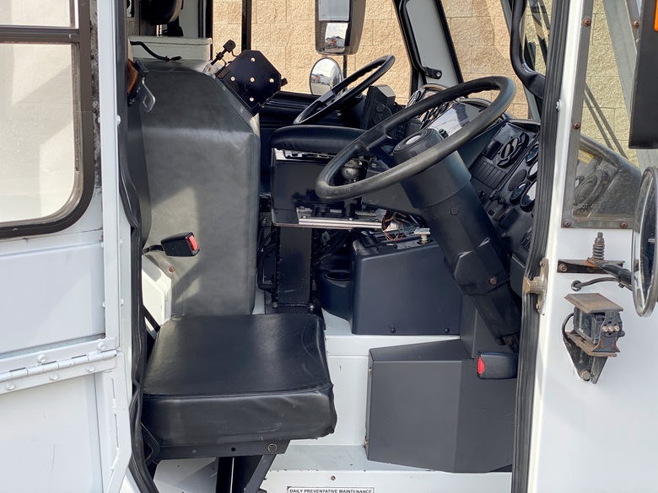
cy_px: 246
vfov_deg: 28.0
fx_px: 988
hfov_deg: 36.8
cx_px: 329
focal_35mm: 52
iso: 20
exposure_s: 1/291
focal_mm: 6
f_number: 2
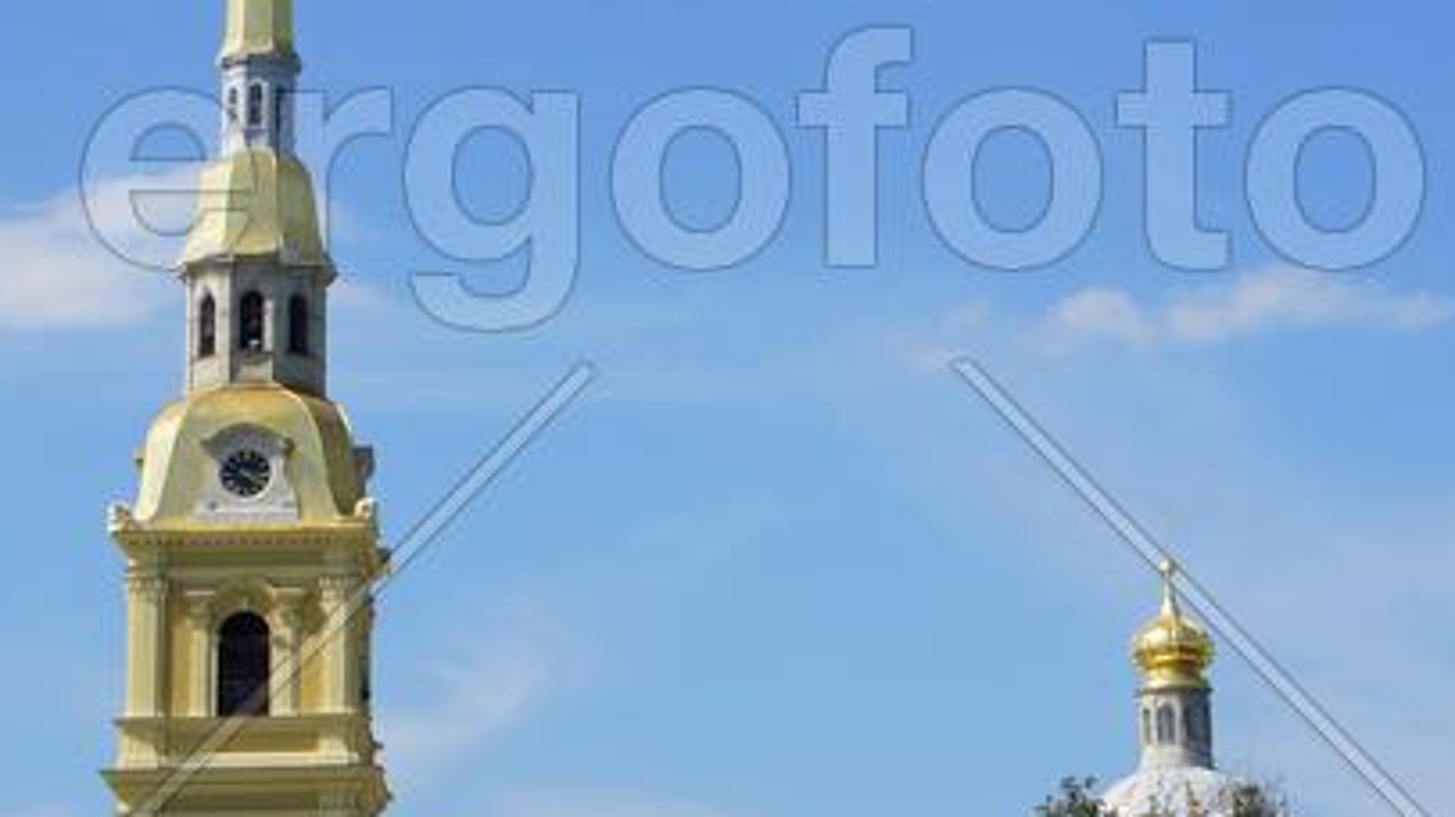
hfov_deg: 18.1
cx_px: 774
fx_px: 4556
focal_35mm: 118
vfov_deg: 10.2
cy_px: 179
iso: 200
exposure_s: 1/320
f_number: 13
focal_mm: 35
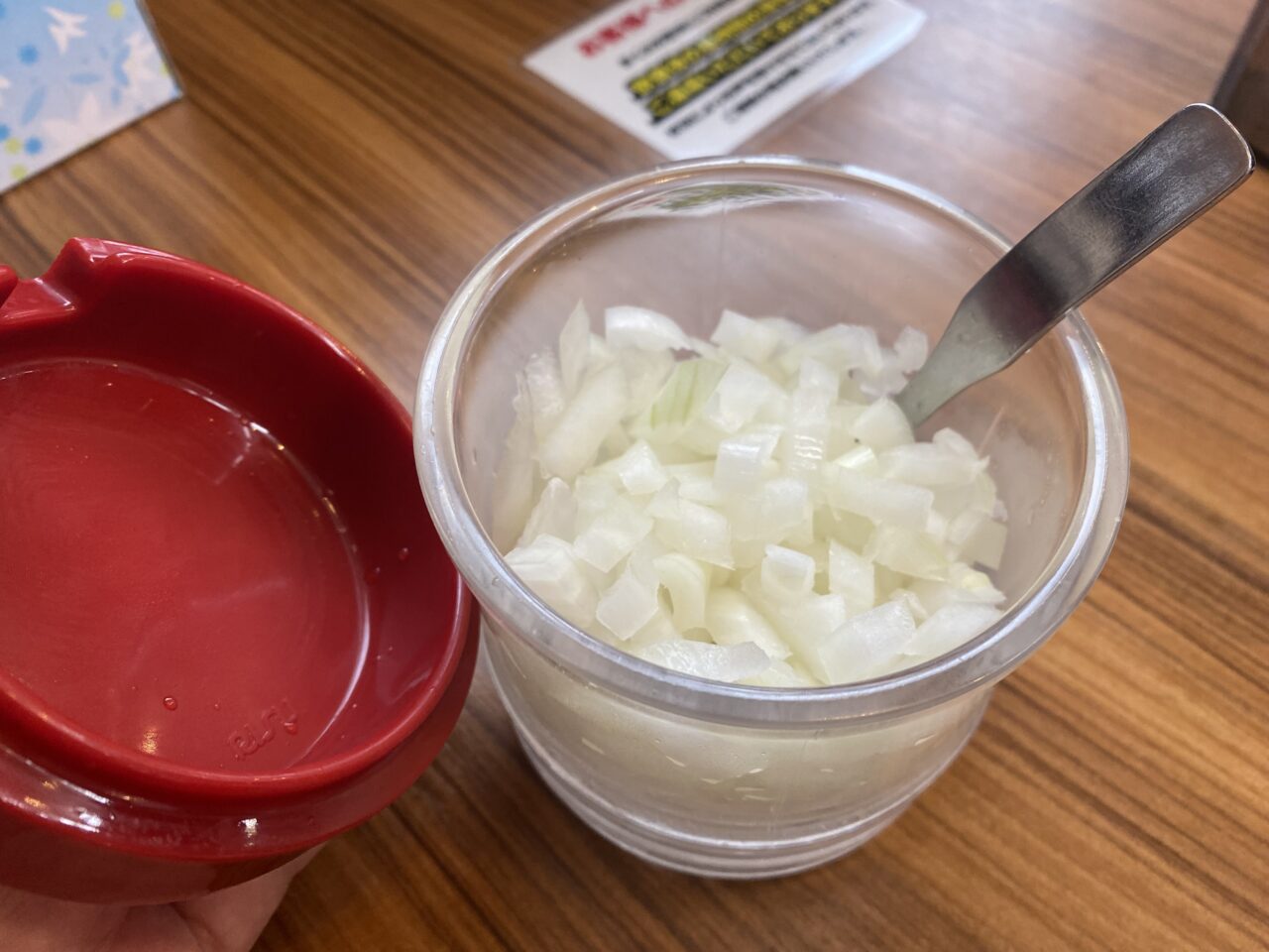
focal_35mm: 25
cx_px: 634
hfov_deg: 69.4
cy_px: 476
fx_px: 916
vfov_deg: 54.9
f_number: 1.8
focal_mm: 4.25
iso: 125
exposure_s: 1/100
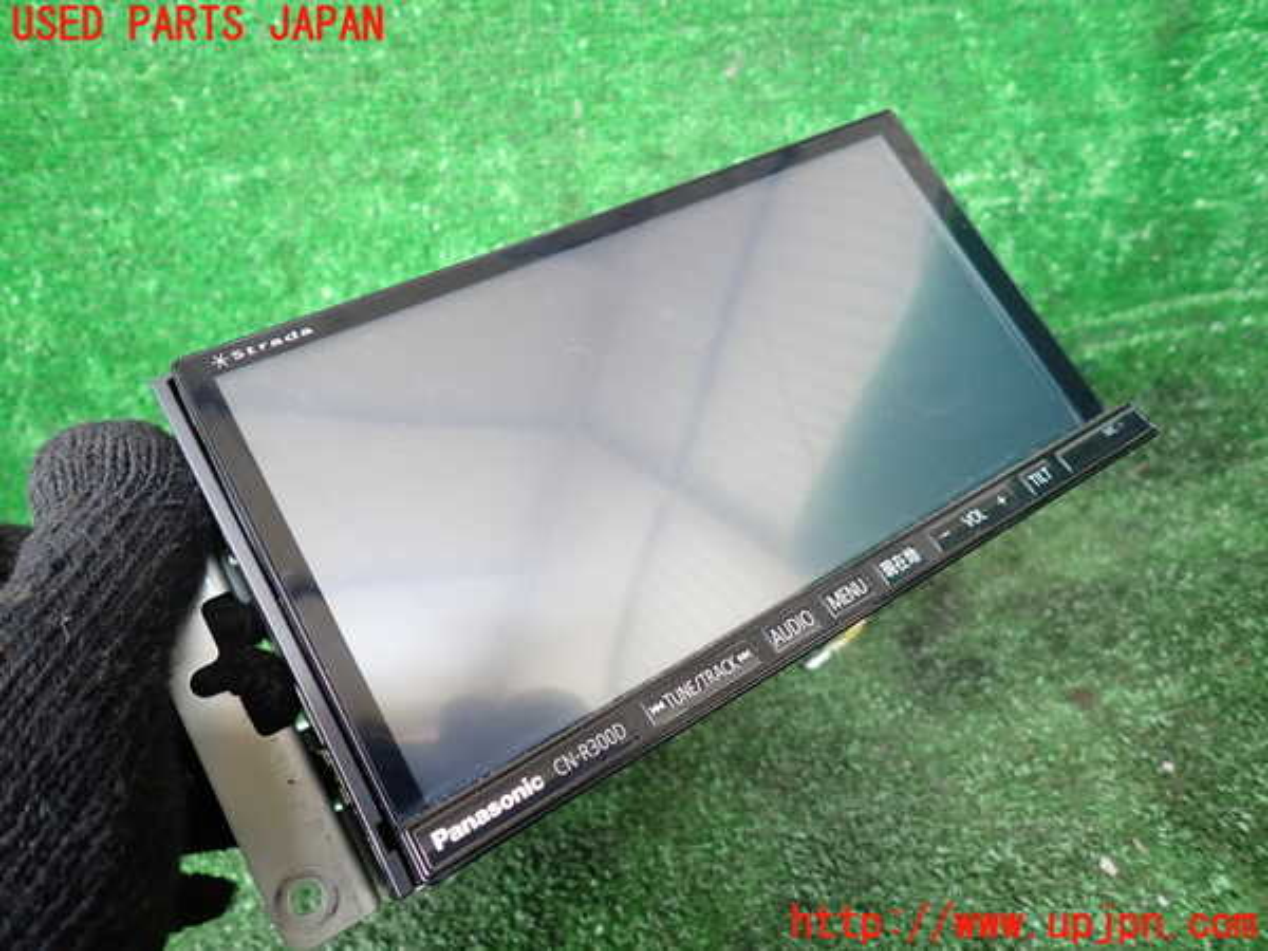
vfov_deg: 54.9
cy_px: 476
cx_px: 634
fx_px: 916
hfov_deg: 69.4
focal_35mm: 25
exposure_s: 1/60
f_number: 2
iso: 160
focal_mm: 4.5
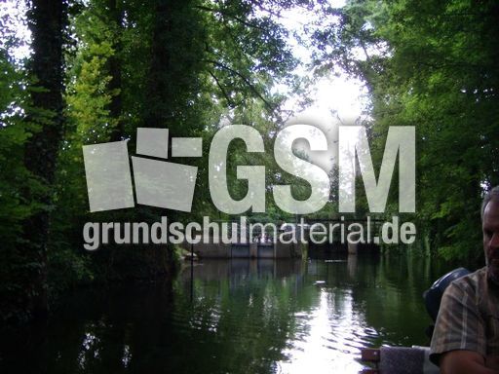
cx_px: 250
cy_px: 187
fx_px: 548
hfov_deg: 49.0
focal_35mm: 38
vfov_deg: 37.7
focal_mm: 6.4
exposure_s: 1/30.3
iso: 72
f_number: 3.5
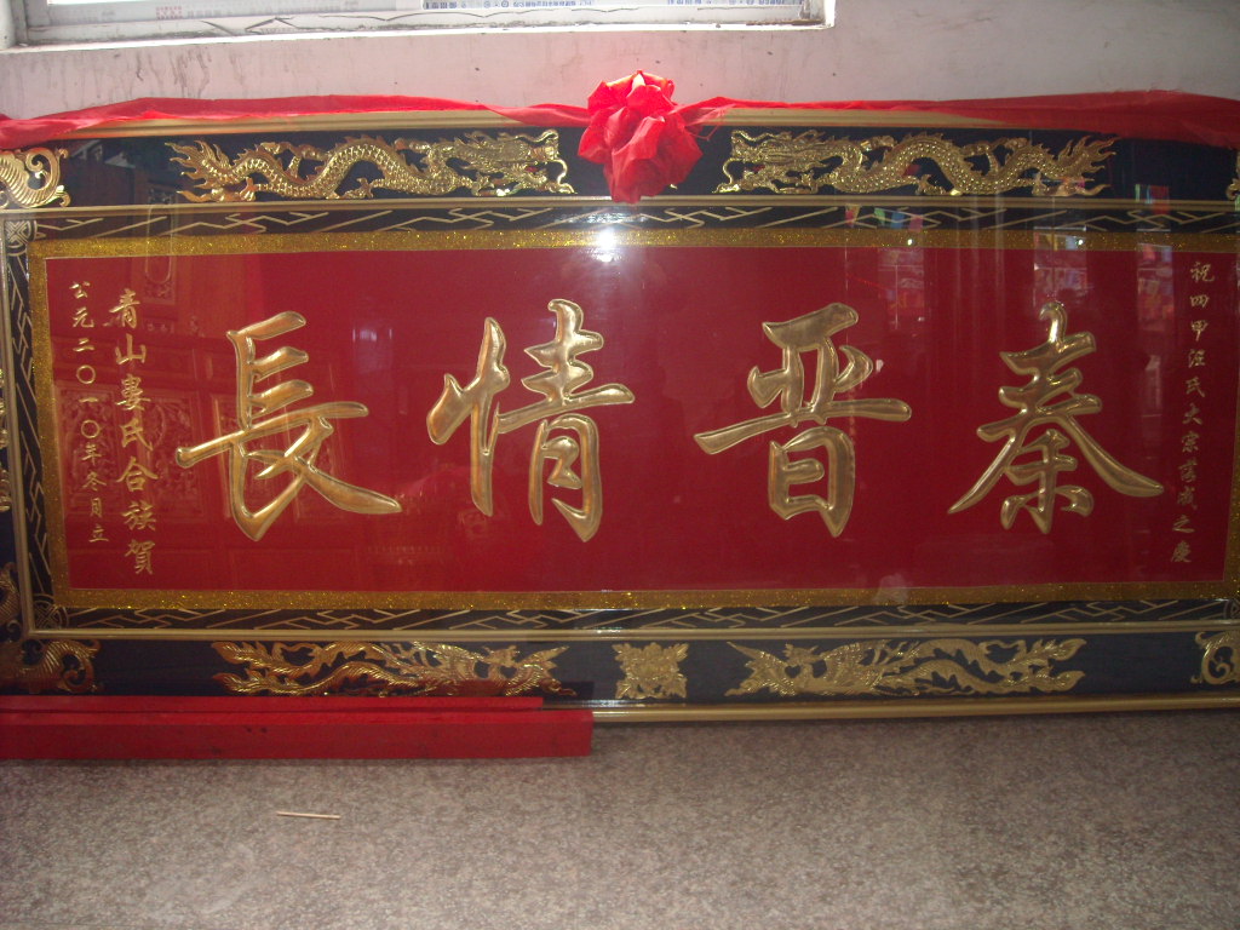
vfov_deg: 40.7
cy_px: 465
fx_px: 1254
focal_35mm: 35
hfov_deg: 52.6
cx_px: 620
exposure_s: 1/30
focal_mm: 5.7
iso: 200
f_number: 2.8
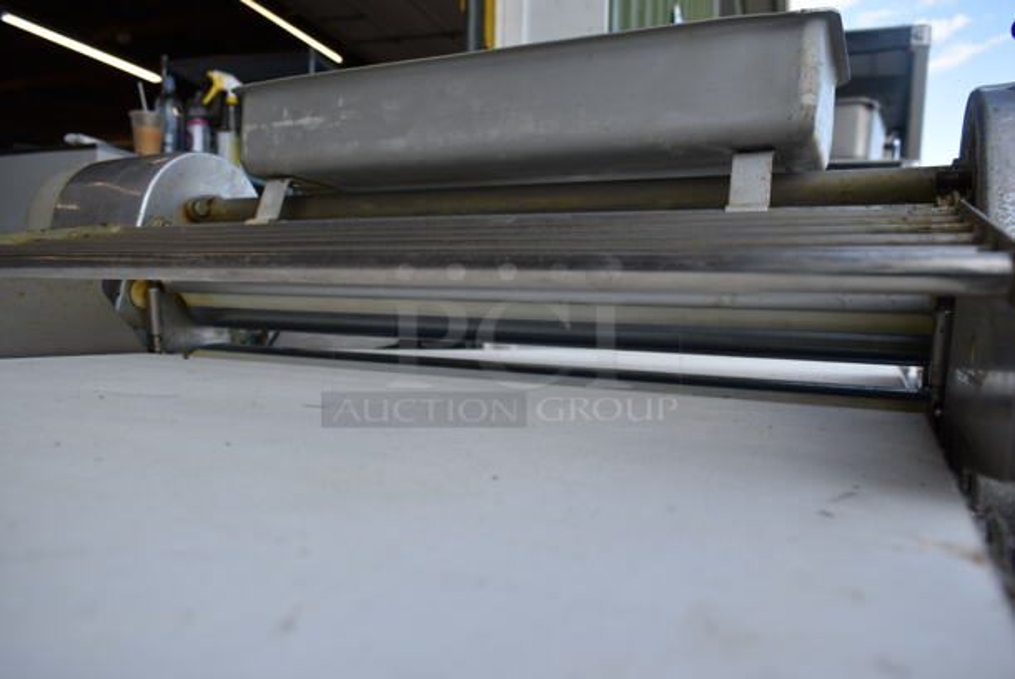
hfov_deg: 67.3
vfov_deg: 48.0
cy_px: 340
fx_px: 762
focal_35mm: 27
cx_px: 508
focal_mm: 18
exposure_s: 1/125
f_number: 5.6
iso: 100
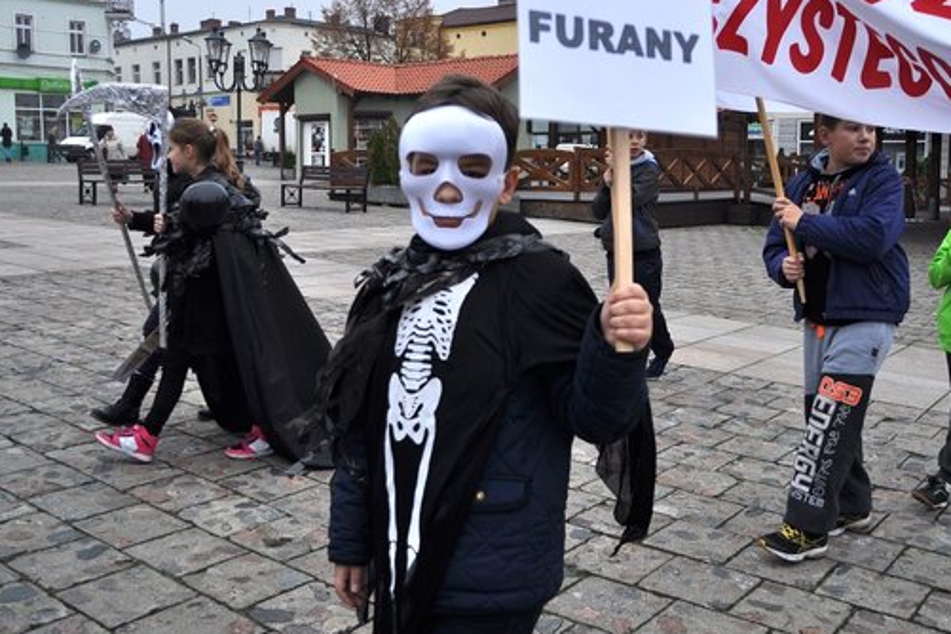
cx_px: 513
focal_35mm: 35
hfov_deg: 54.4
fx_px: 925
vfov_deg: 37.8
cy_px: 279
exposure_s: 1/640
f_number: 3.5
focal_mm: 18
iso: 250
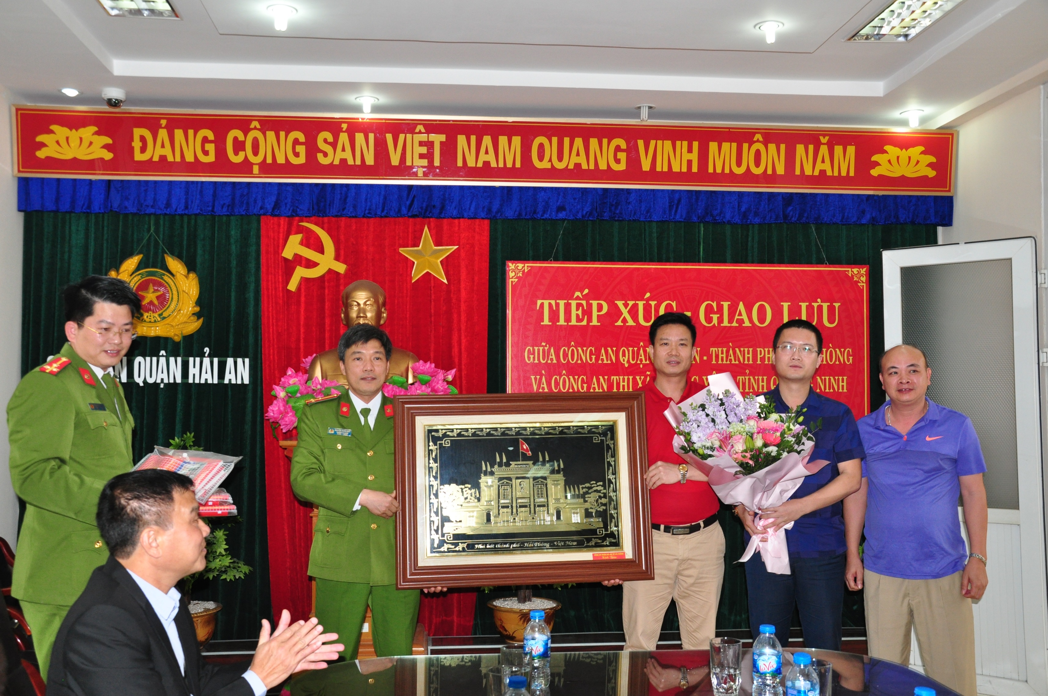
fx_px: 1047
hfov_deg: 53.2
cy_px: 348
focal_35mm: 36
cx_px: 524
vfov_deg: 36.8
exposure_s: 1/200
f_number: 5
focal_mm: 24
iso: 800
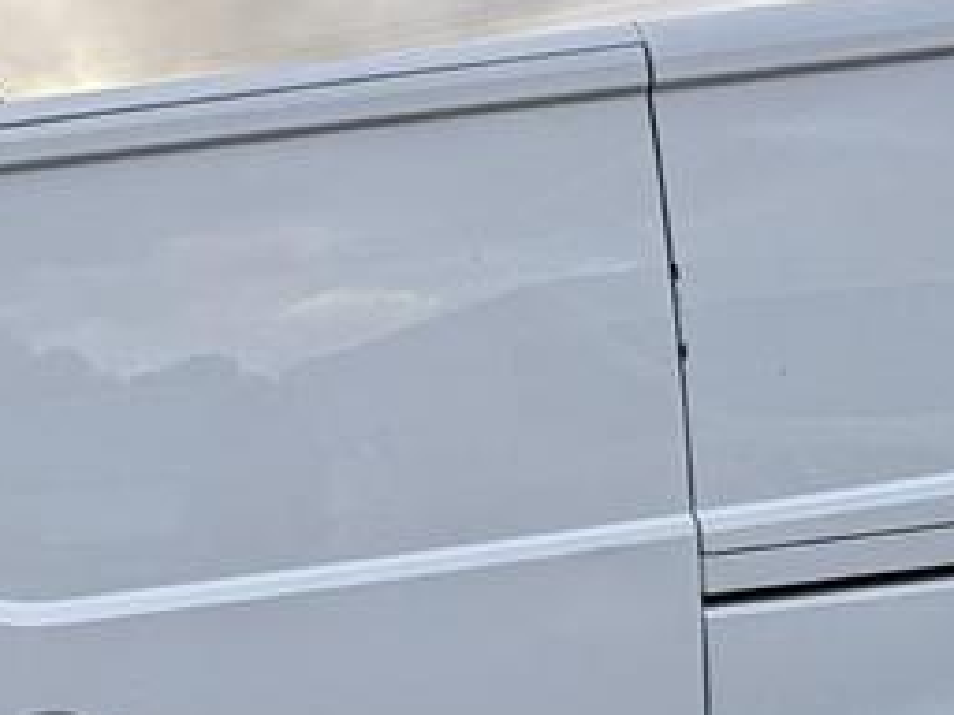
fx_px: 1350
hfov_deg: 36.6
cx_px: 101
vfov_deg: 29.3
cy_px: 525
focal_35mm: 49
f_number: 2.2
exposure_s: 1/181
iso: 40
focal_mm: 2.22
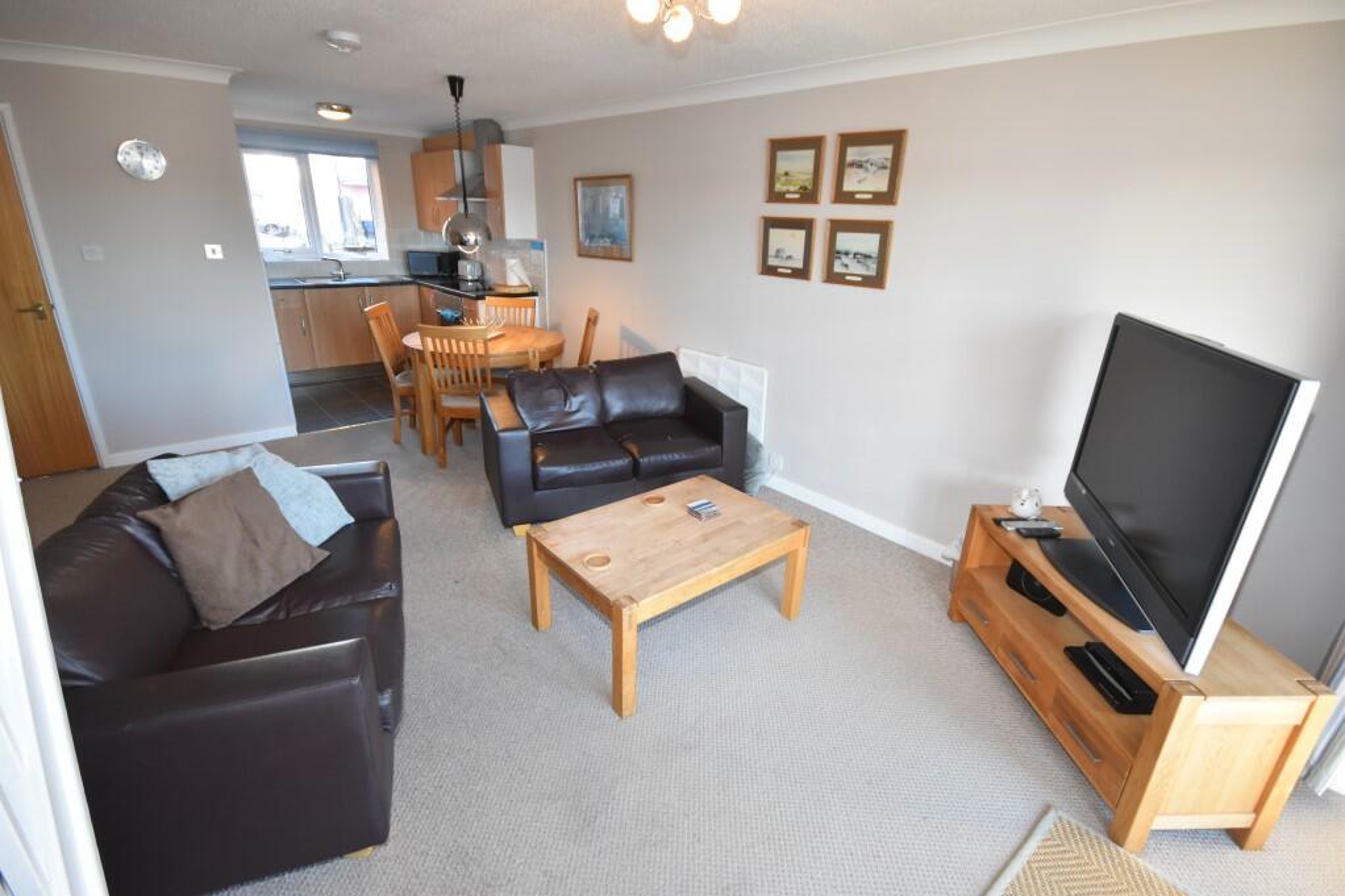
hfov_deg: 100.4
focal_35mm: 15
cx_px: 672
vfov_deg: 77.3
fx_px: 560
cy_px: 448
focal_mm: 10
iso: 900
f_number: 4
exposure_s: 1/60
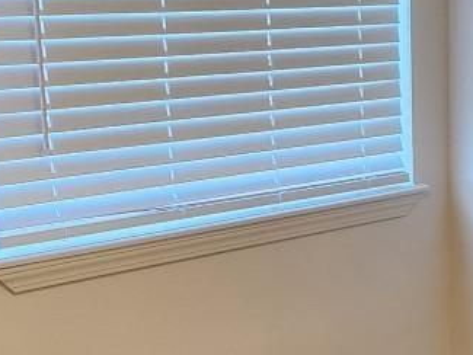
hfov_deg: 18.8
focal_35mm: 102
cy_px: 234
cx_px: 447
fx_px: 1394
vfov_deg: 14.5
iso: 160
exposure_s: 1/120
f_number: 1.8
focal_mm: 5.4
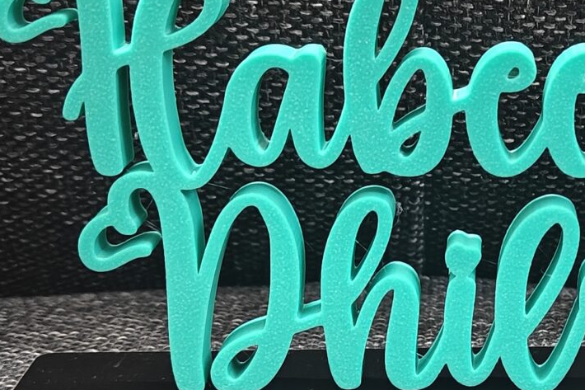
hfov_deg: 21.9
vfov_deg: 15.2
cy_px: 201
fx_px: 1462
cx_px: 565
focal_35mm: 90
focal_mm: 5.59
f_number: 1.8
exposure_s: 1/20
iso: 1250
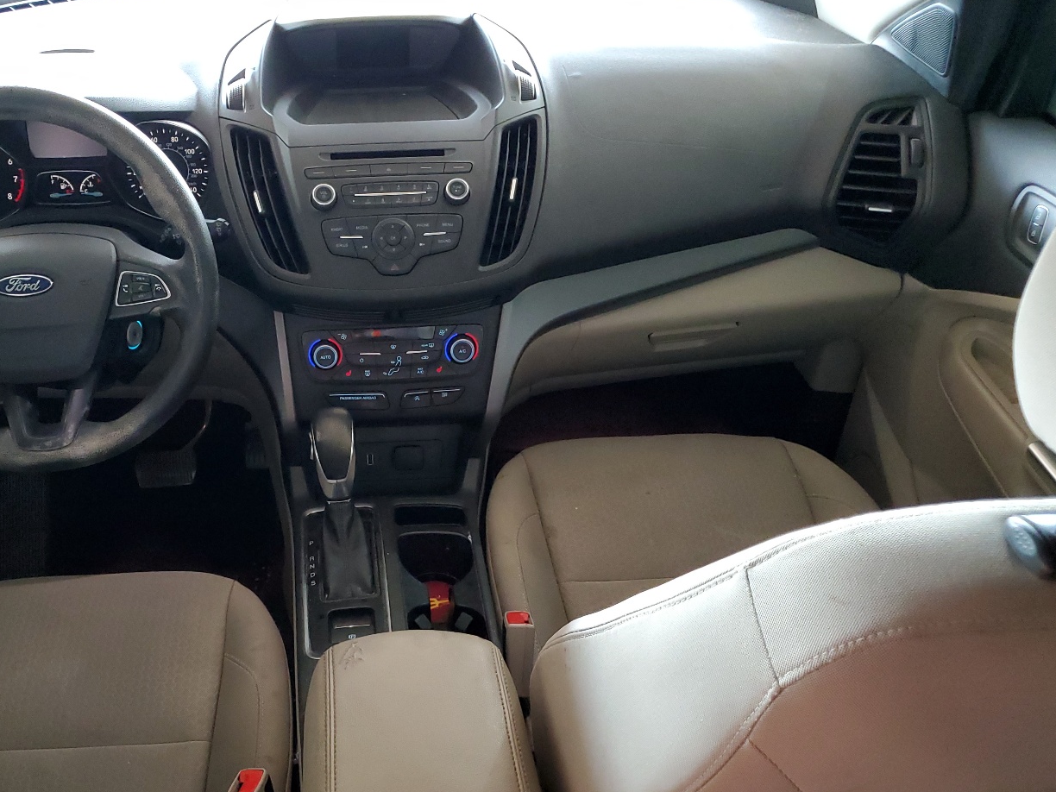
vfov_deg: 41.6
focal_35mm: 34
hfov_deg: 53.3
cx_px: 386
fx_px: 1037
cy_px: 480
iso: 338
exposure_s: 1/60.2
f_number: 1.5
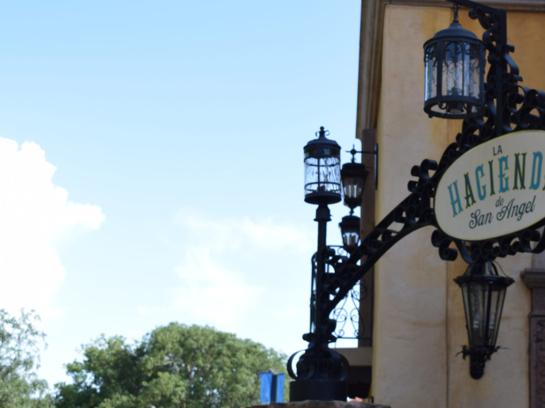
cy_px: 164
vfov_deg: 19.1
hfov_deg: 24.7
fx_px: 1212
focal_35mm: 77
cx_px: 471
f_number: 8
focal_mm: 30
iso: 250
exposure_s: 1/250
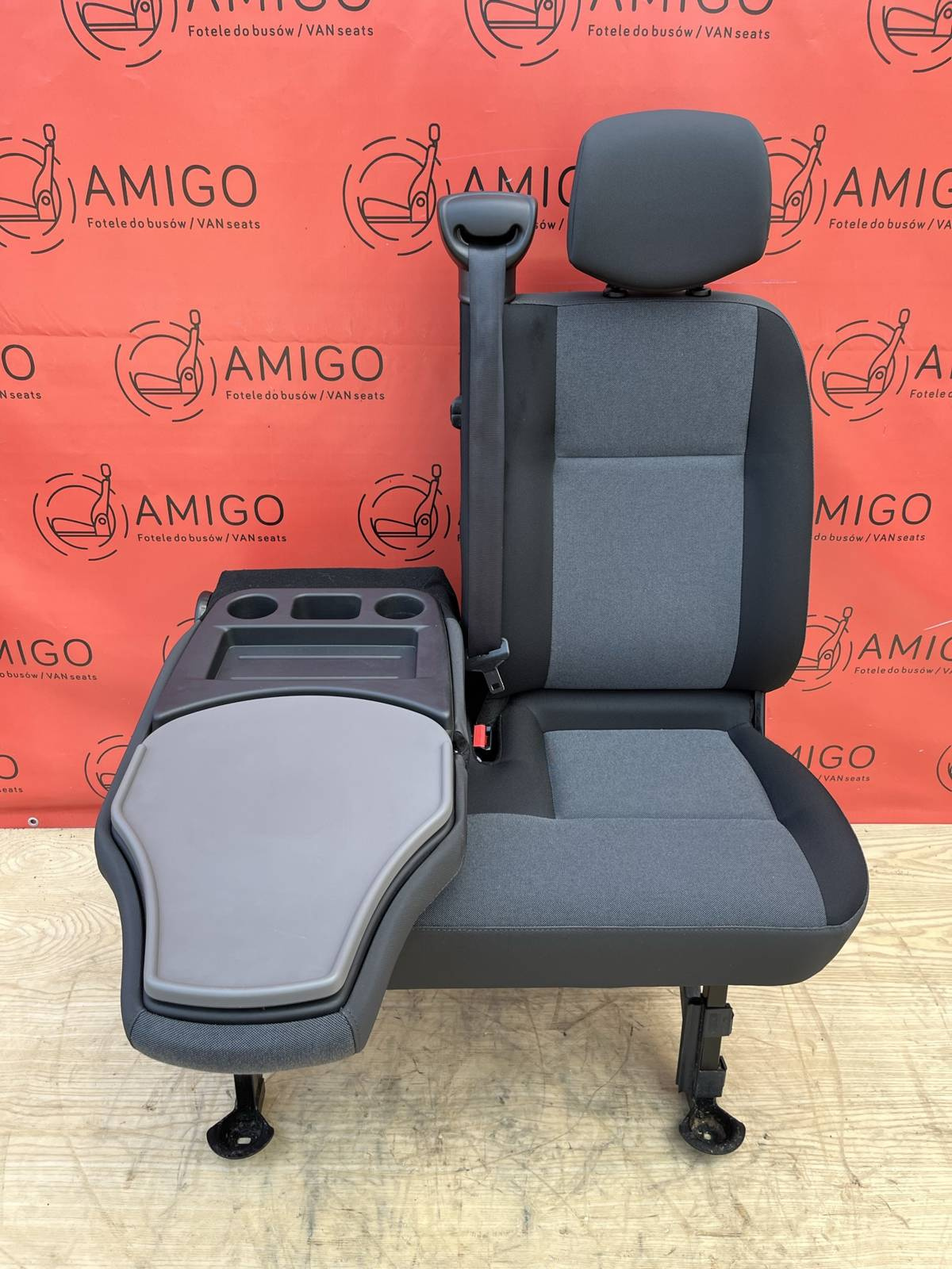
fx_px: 953
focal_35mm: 26
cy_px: 634
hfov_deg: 53.1
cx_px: 476
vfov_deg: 67.3
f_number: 1.6
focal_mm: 5.1
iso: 50
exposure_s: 1/312
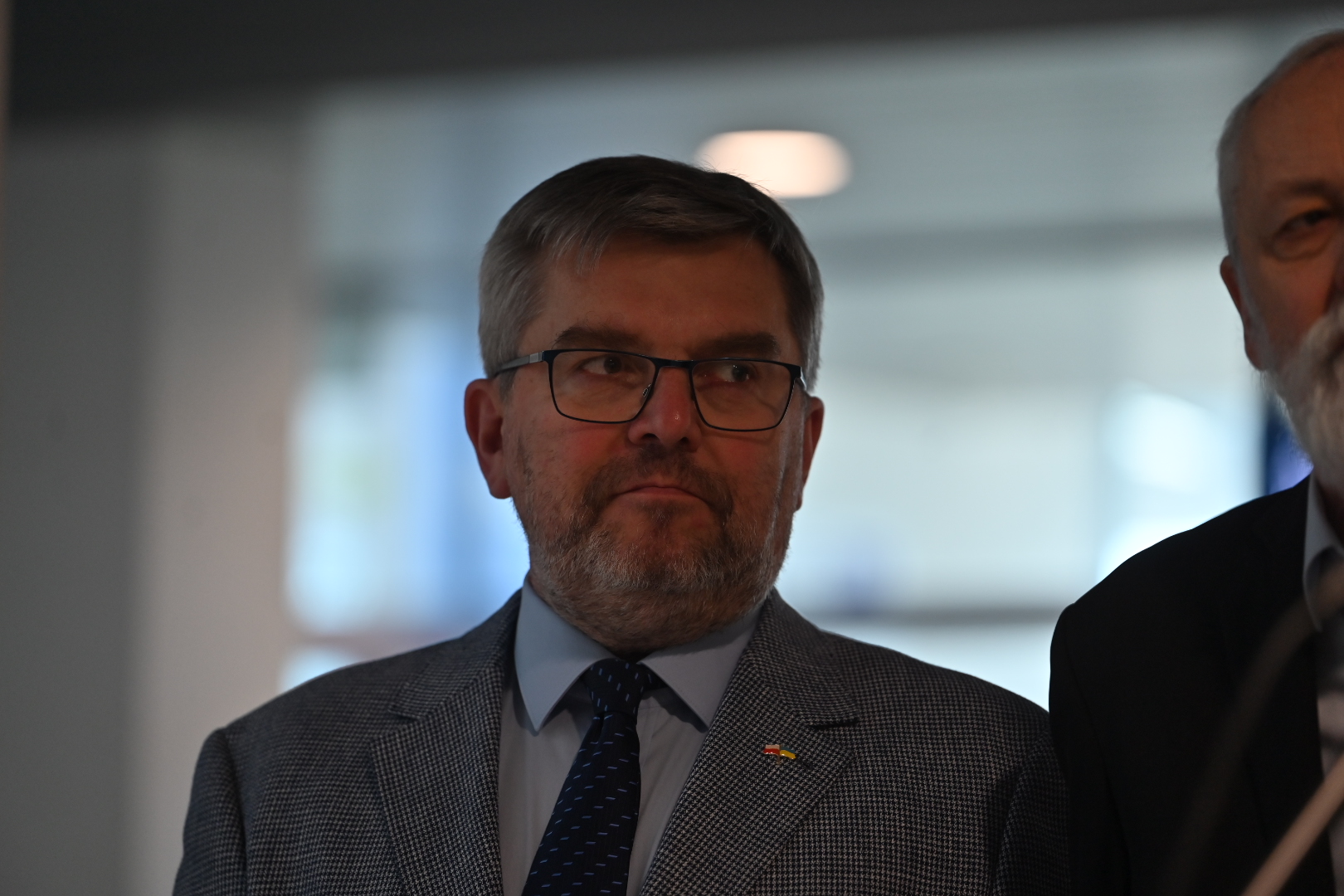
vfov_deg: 7.6
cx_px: 672
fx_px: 6719
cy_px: 448
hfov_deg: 11.4
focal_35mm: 180
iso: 500
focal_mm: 180
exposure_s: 1/320
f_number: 2.8
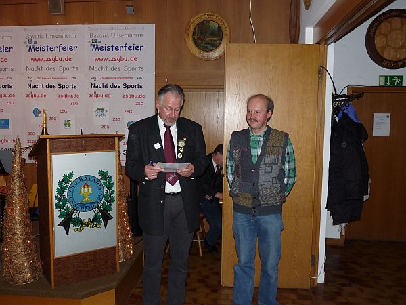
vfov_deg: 44.2
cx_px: 203
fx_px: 375
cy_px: 152
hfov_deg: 56.8
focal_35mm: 32
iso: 160
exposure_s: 1/30
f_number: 3
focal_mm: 5.6
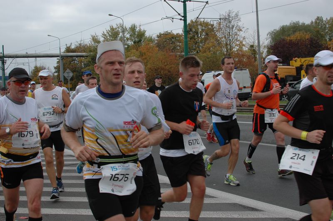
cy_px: 110
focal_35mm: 52
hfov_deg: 37.9
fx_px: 485
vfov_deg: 25.7
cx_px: 166
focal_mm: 35
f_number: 7.1
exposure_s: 1/200
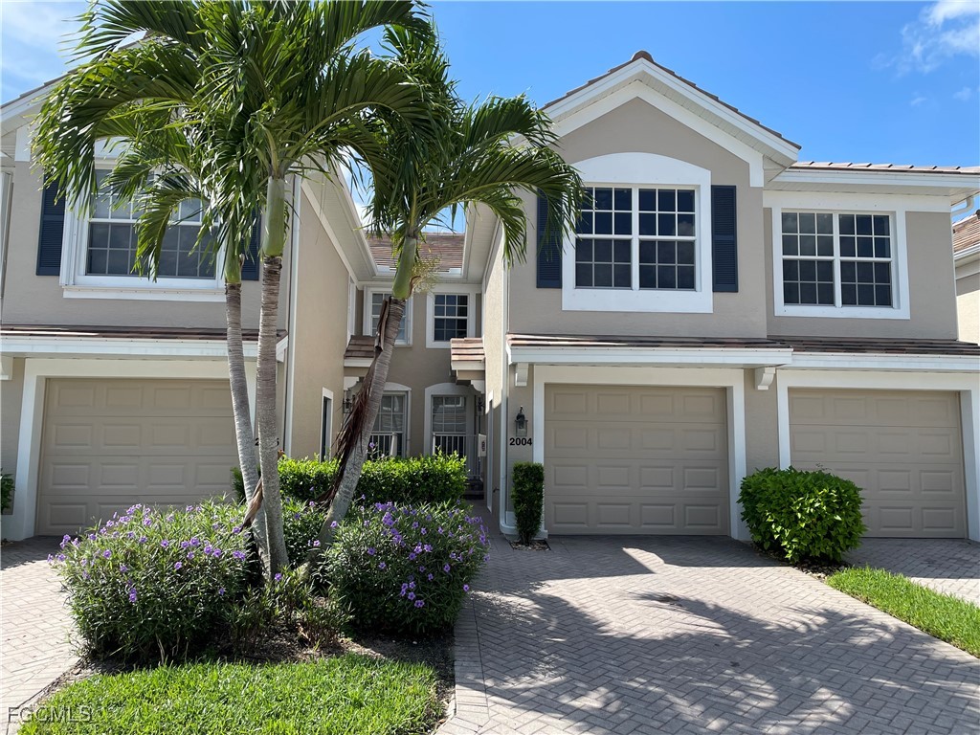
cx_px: 490
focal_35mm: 26
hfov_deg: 67.3
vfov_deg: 53.1
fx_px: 736
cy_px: 368
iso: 32
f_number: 1.6
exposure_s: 1/2132
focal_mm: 4.2
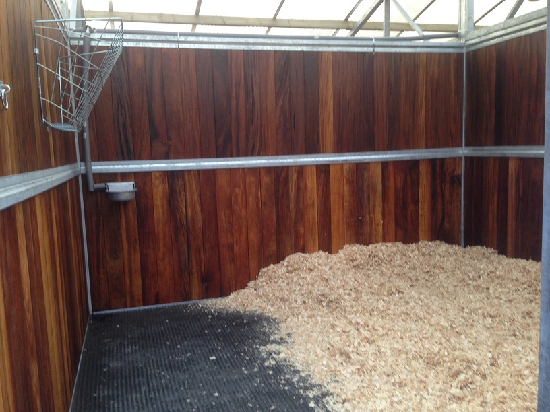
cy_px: 206
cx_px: 275
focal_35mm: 33
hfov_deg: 55.4
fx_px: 524
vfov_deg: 42.9
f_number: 2.4
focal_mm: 4.12
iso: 80
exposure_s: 1/20
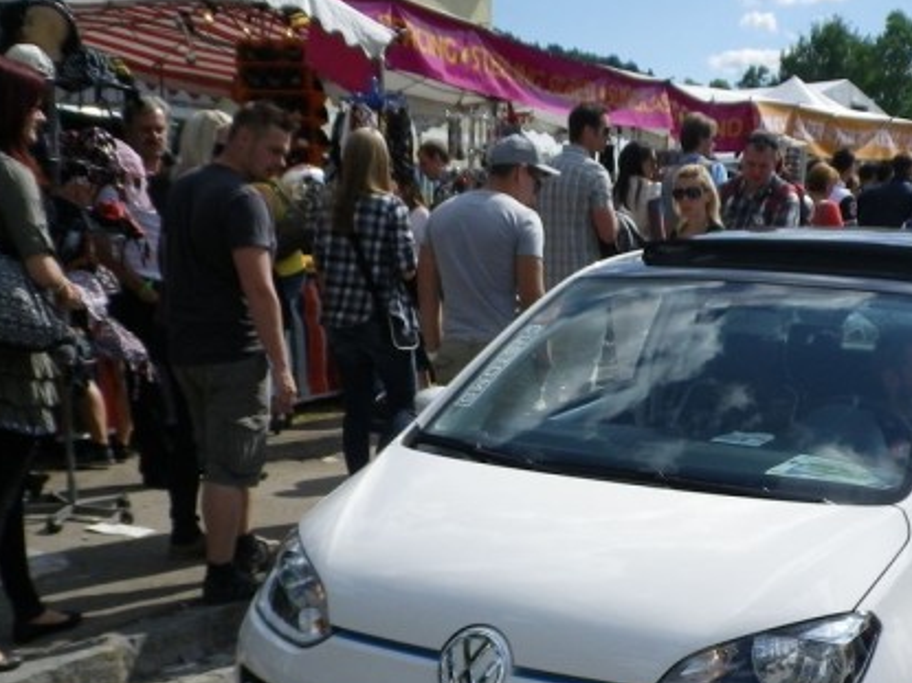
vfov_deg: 26.4
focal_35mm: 54
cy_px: 562
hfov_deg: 35.2
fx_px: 1422
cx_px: 618
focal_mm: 5.1
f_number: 3.5
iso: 80
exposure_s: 1/1000
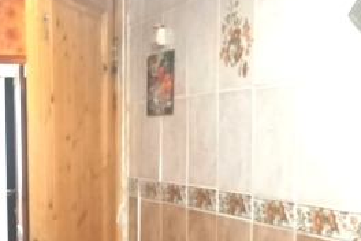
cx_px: 33
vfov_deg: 20.8
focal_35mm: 64
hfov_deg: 30.0
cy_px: 212
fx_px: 642
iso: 723
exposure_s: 1/20
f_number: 1.8
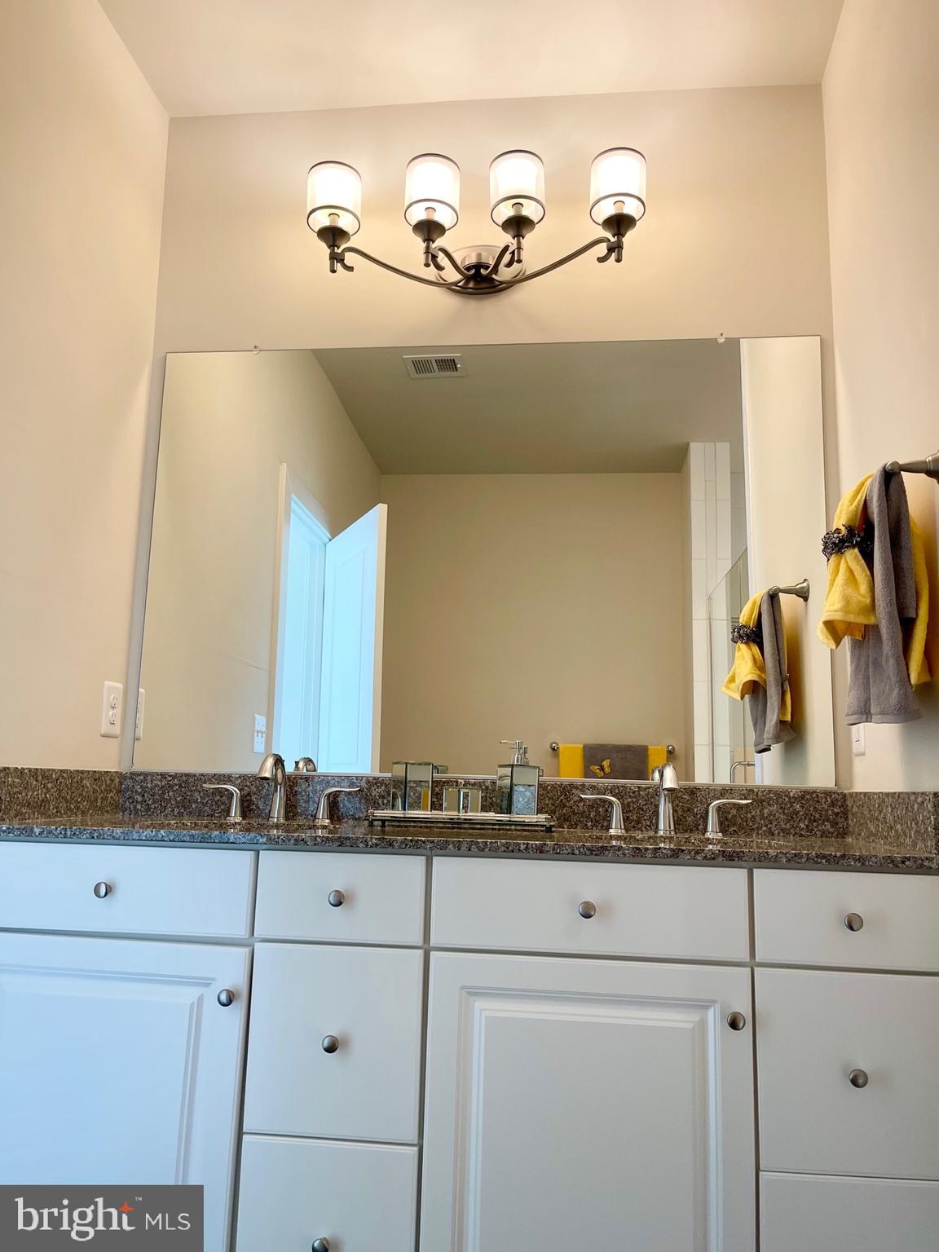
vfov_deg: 67.3
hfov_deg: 53.1
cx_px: 470
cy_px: 626
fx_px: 940
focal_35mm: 26
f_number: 1.6
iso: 64
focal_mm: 5.1
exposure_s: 1/60
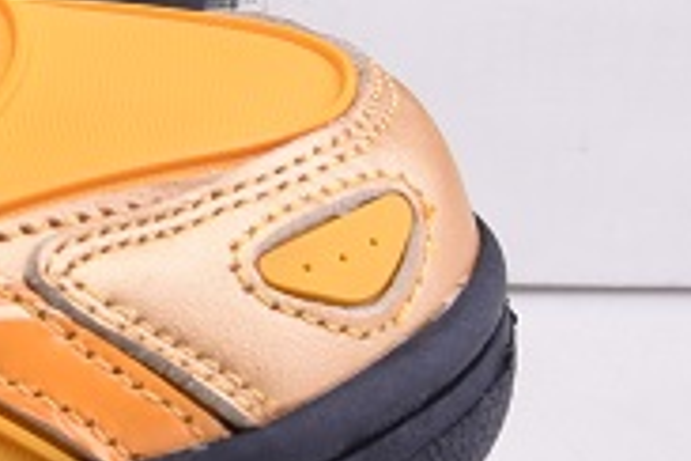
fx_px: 6295
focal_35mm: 328
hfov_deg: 6.2
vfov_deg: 4.1
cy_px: -576
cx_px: -464
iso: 100
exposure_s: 1/160
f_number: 11
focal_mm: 50
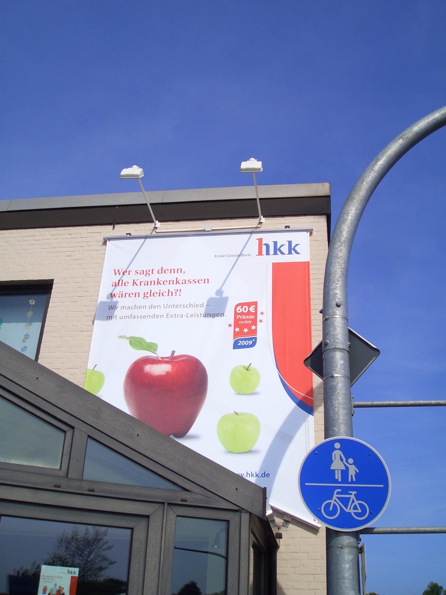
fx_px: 618
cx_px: 223
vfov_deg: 51.4
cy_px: 298
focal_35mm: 36
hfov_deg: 39.7
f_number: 8
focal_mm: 4.8
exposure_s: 1/320
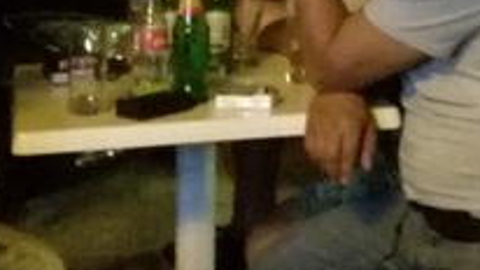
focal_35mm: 114
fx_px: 1451
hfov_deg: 17.7
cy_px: -170
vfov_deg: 10.2
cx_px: 603
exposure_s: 1/12.5
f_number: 2
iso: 2500
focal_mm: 3.79
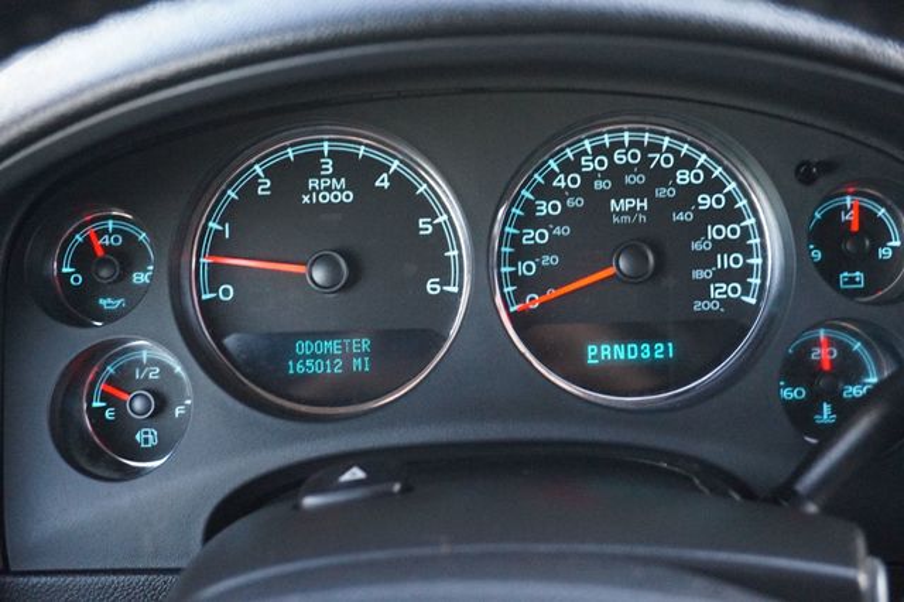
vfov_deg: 30.8
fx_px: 1092
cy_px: 301
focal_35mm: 44
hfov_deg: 45.0
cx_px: 452
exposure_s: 1/60
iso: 3200
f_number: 4.5
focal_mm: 29
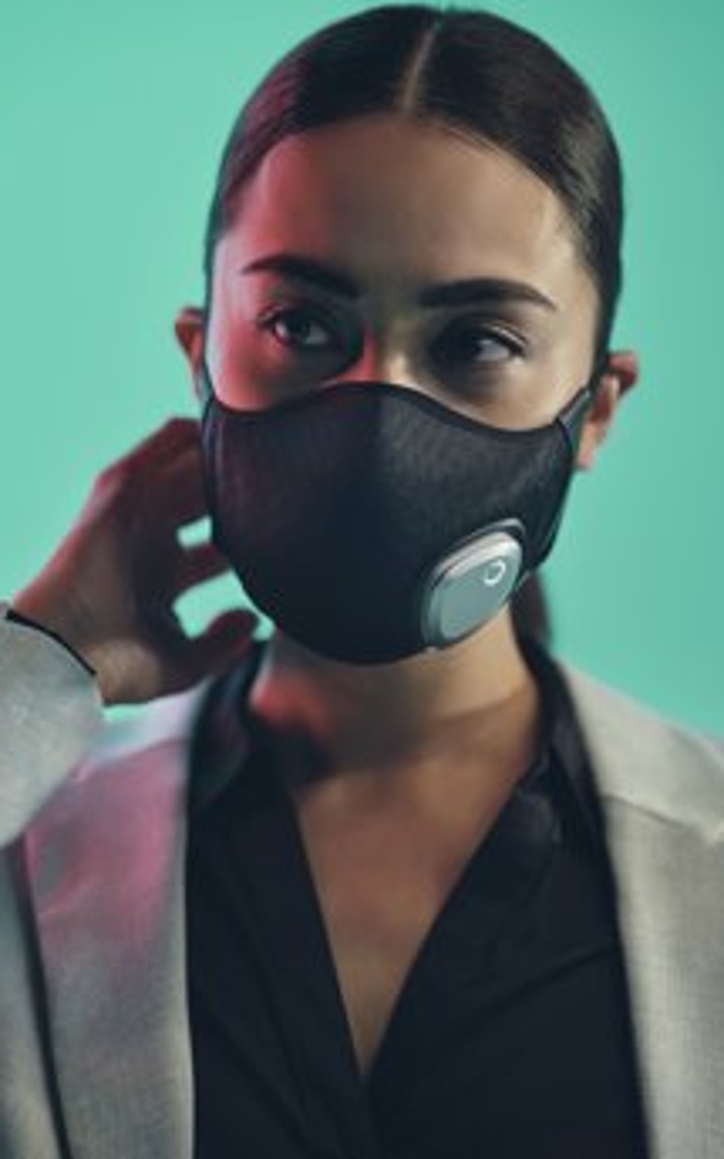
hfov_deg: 14.1
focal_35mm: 93
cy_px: 581
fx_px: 2936
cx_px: 343
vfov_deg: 22.3
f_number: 3.2
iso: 500
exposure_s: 1/125
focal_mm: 110
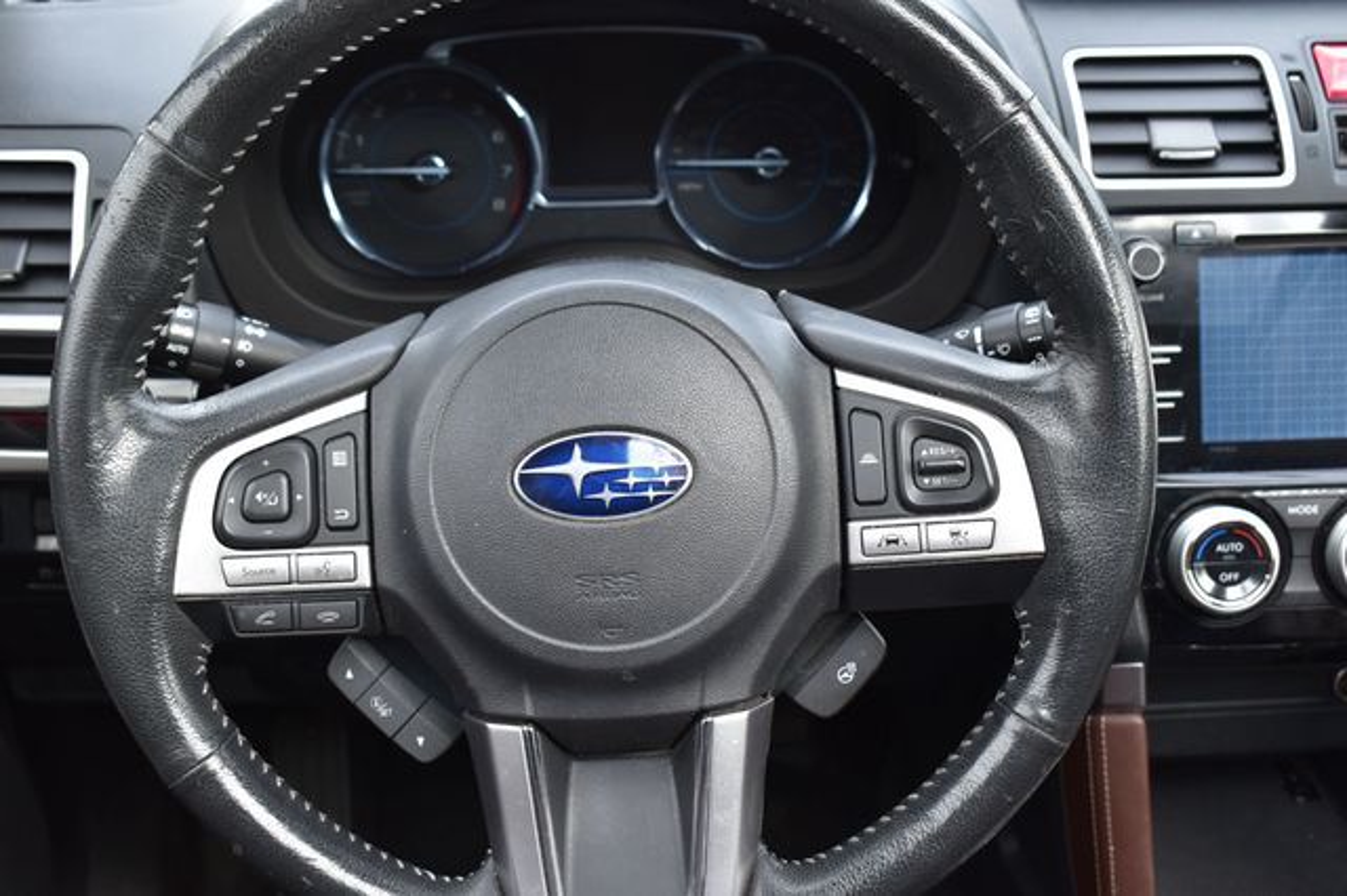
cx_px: 674
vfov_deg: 26.5
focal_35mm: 51
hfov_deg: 38.9
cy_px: 448
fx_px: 1907
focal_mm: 34
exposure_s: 1/60
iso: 400
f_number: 8
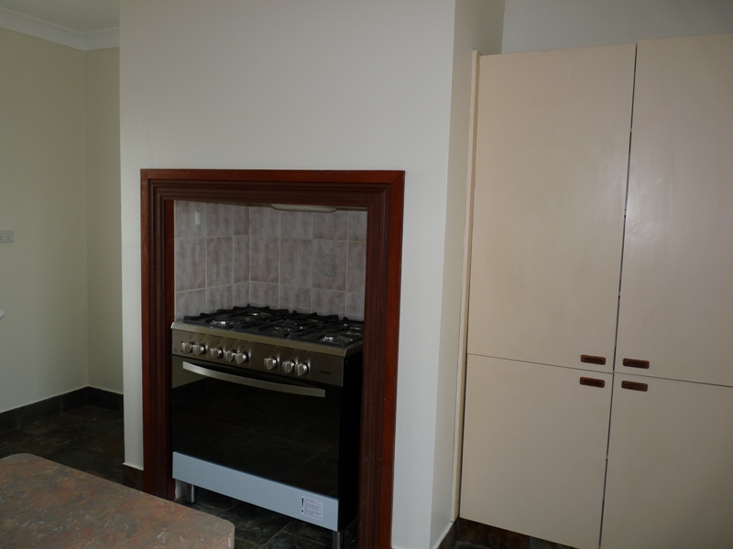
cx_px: 366
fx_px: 572
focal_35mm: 27
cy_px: 274
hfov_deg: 65.3
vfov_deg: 51.4
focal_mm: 4.8
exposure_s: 1/30
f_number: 2.8
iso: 100
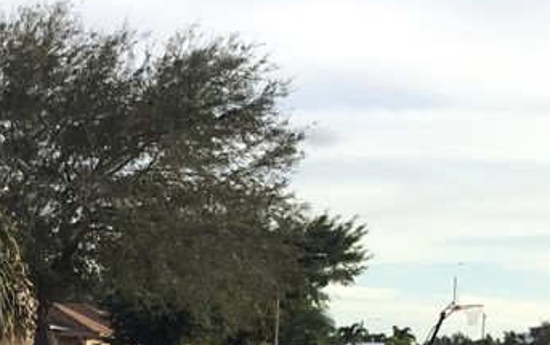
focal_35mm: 98
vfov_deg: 12.5
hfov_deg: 19.8
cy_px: 570
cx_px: -131
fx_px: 1470
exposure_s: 1/529
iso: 25
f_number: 2.4
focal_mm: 3.3
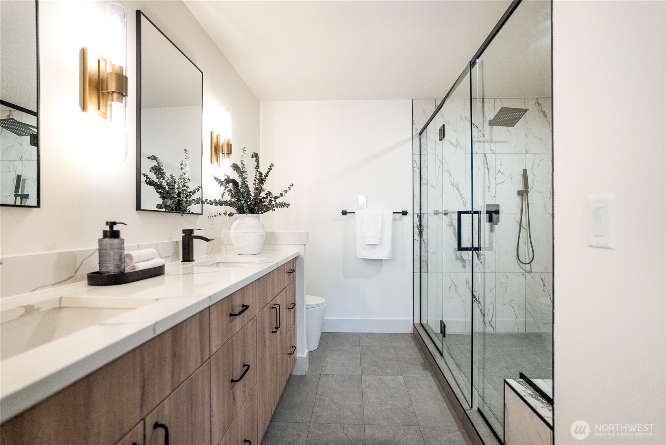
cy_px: 222
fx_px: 315
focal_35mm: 17
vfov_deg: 70.5
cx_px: 333
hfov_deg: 93.2
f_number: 2.8
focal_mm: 17
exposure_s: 1/320
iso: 4000
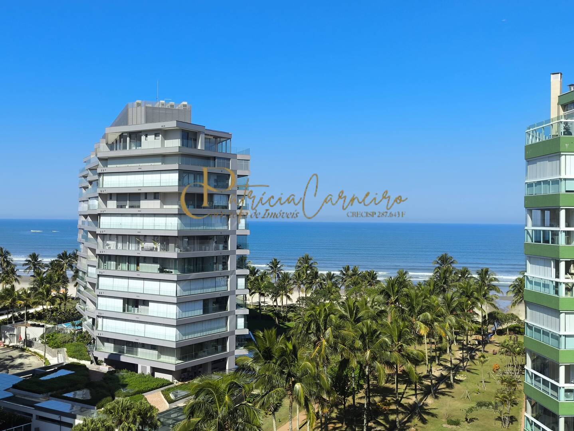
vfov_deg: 38.7
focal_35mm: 37
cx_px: 287
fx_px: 614
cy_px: 216
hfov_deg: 50.1
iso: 50
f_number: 1.7
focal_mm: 4.71
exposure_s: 1/1014
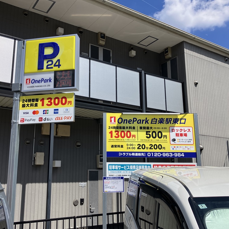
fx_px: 262
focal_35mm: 35
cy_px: 117
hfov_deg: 47.1
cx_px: 103
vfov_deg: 47.2
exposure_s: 1/3472
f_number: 1.8
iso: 32
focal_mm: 3.99
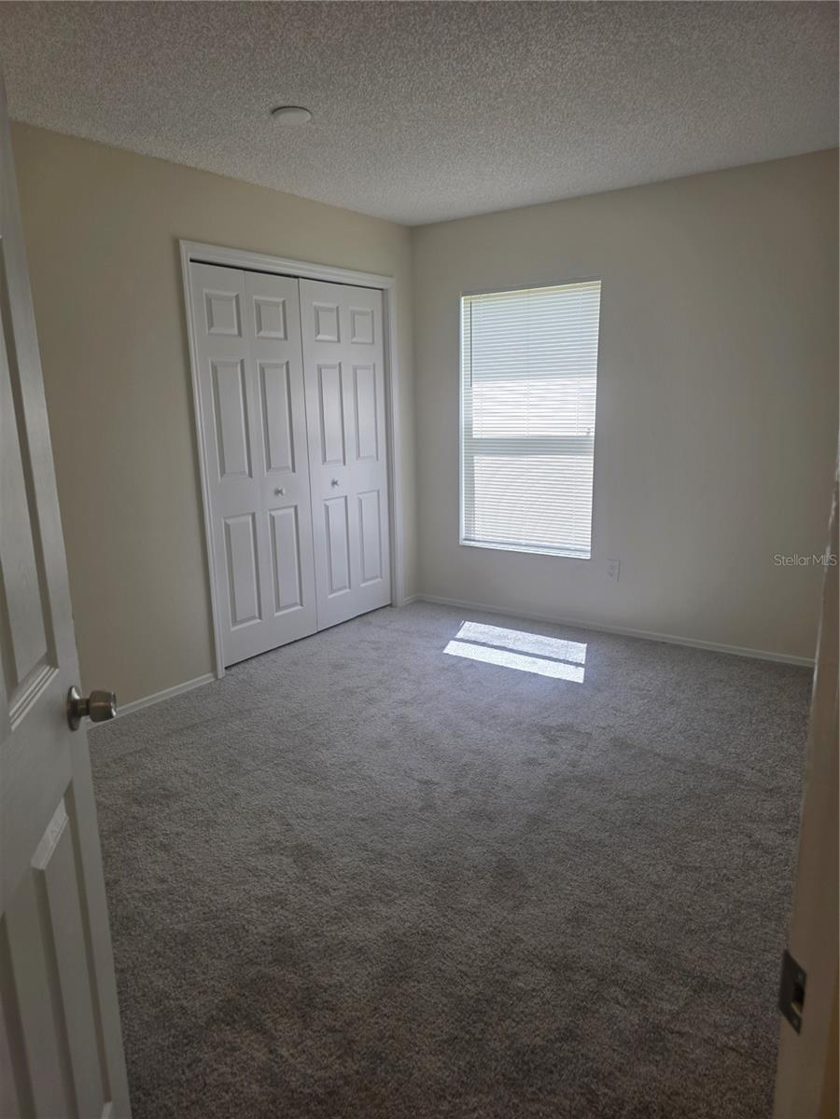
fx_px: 744
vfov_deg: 73.9
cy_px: 560
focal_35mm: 23
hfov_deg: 58.9
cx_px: 420
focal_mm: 6.3
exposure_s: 1/120
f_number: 1.7
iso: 16
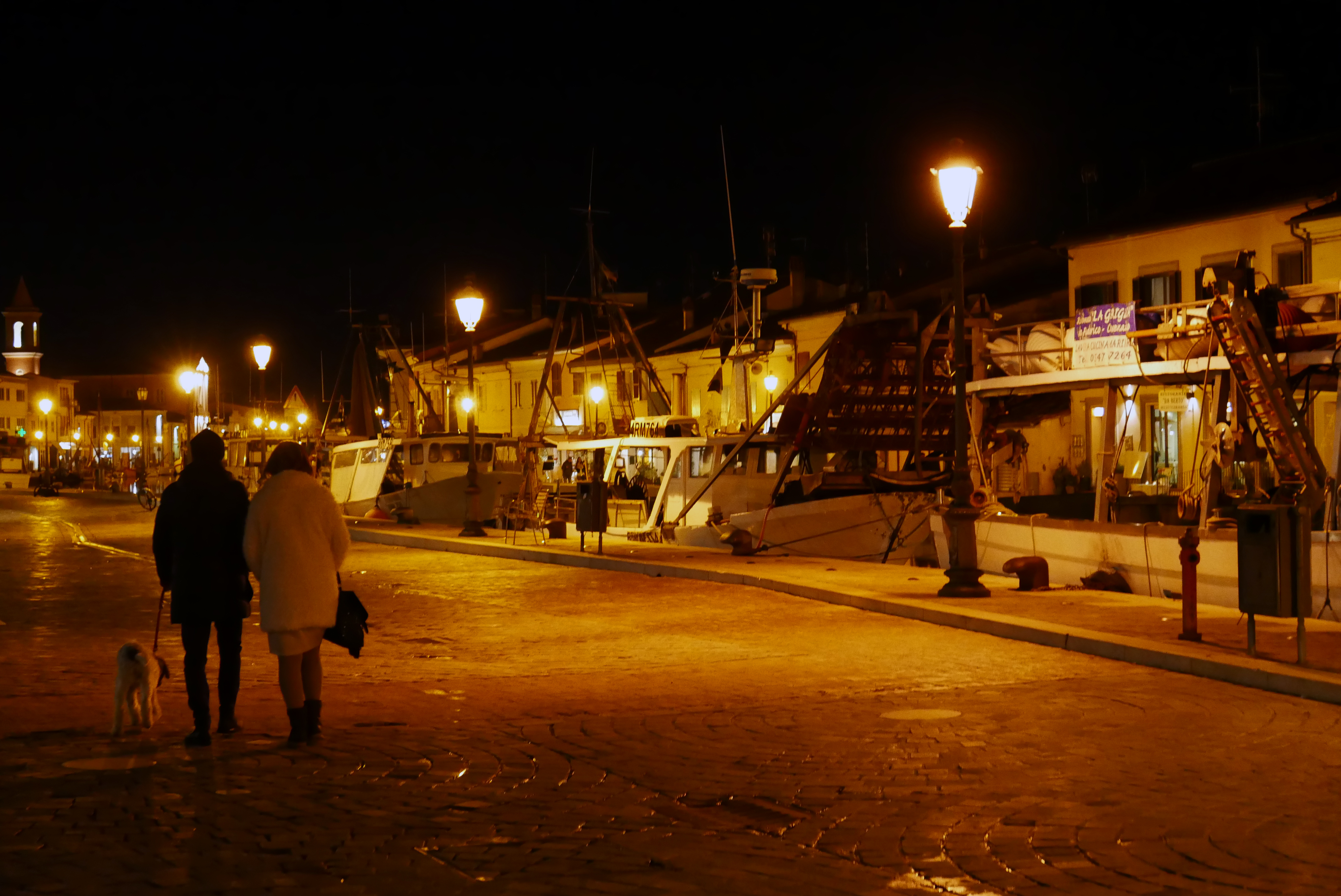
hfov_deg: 30.9
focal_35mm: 65
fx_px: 2423
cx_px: 670
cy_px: 448
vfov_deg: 21.0
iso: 3200
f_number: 2.8
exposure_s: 1/40
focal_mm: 29.3
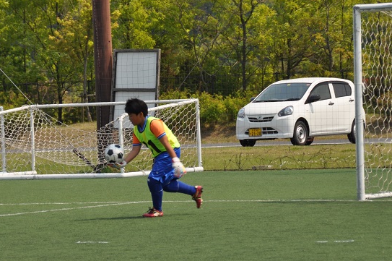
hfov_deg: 8.3
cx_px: 162
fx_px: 2707
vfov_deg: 5.5
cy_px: 91
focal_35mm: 249
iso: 200
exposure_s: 1/320
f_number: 5.3
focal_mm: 105
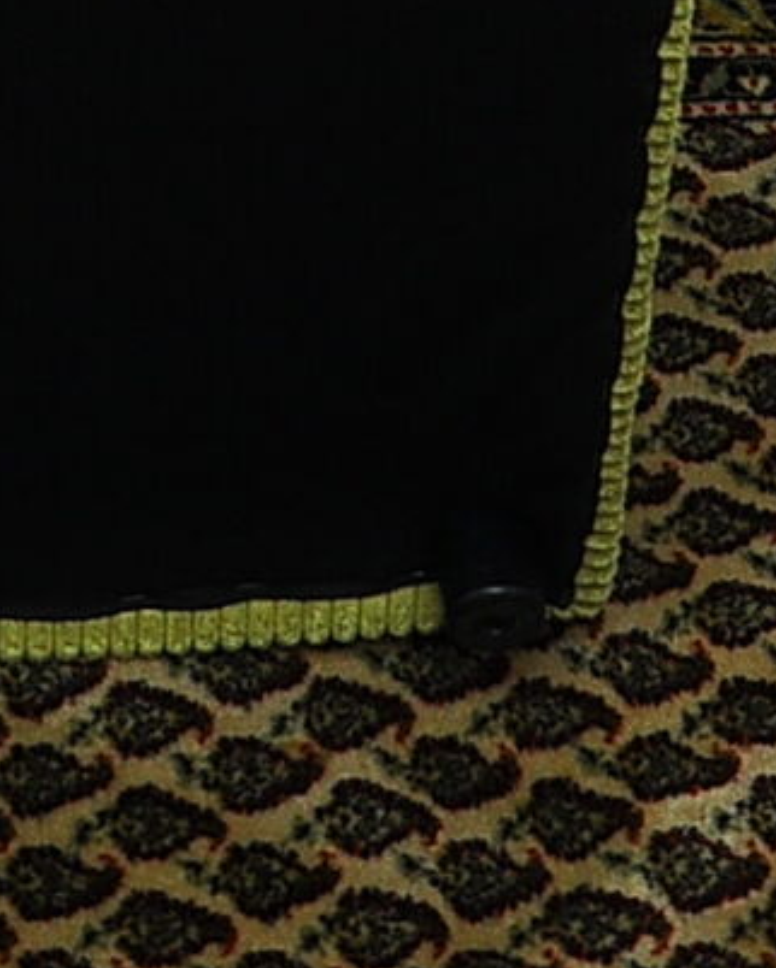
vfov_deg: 10.4
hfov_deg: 8.5
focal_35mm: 180
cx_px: -140
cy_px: -491
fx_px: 5164
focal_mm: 24
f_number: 4
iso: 200
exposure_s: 1/200
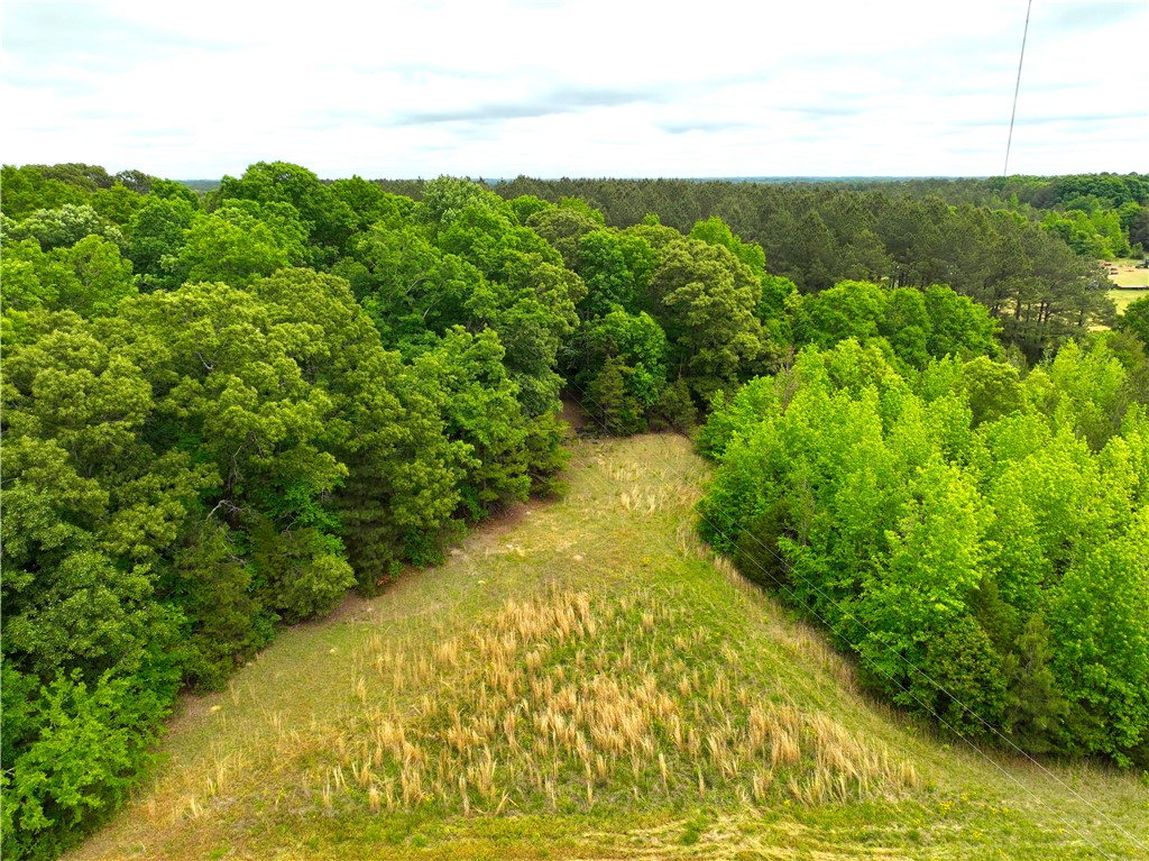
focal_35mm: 24
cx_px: 574
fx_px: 796
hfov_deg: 71.6
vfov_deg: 56.8
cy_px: 430
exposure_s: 1/240
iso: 130
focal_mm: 12.29
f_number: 2.8
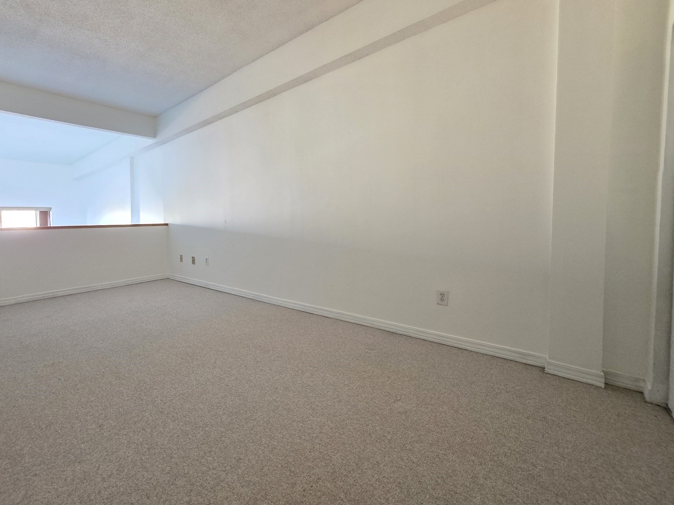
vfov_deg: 81.6
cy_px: 230
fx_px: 292
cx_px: 288
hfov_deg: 97.5
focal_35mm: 15
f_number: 1.9
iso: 1000
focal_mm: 2.2
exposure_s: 1/60
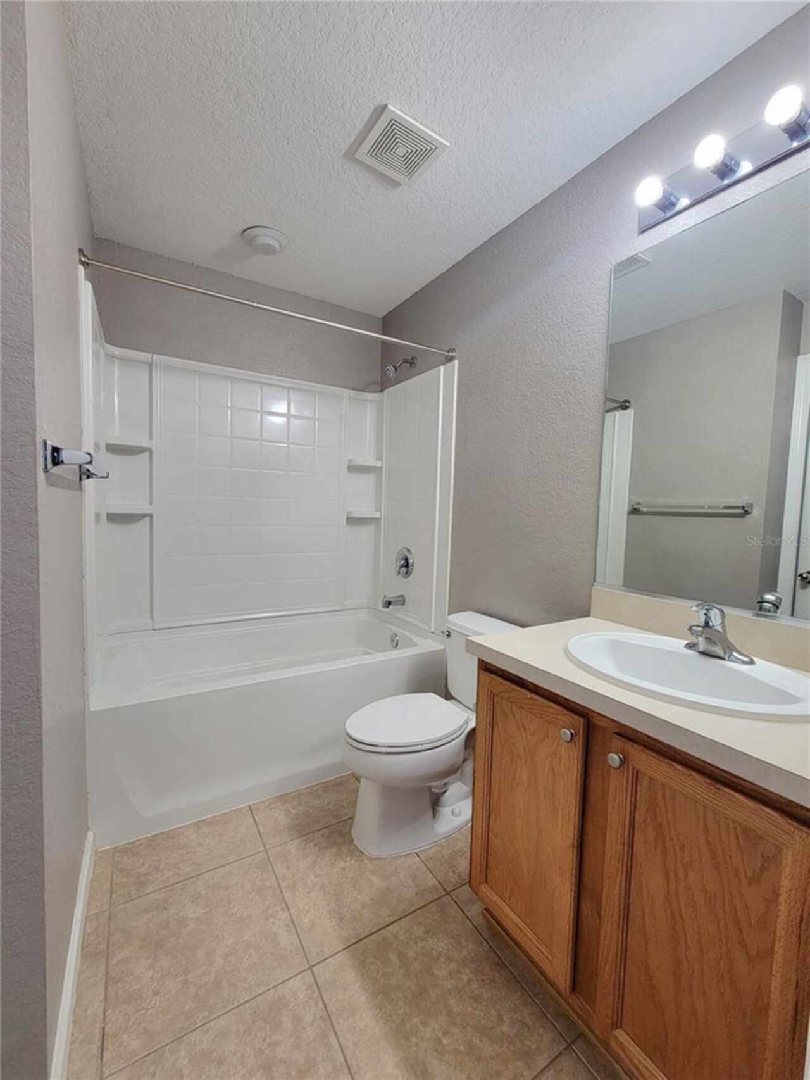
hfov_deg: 89.9
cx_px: 405
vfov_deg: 106.2
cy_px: 540
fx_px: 405
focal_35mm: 13
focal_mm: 2.2
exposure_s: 1/60.2
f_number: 2.2
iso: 80
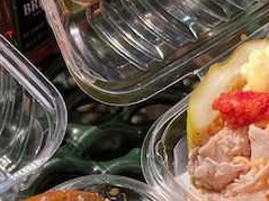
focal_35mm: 150
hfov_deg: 13.2
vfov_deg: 9.6
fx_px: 1165
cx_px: 92
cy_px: 319
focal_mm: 3.99
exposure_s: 1/148
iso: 20
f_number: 1.8
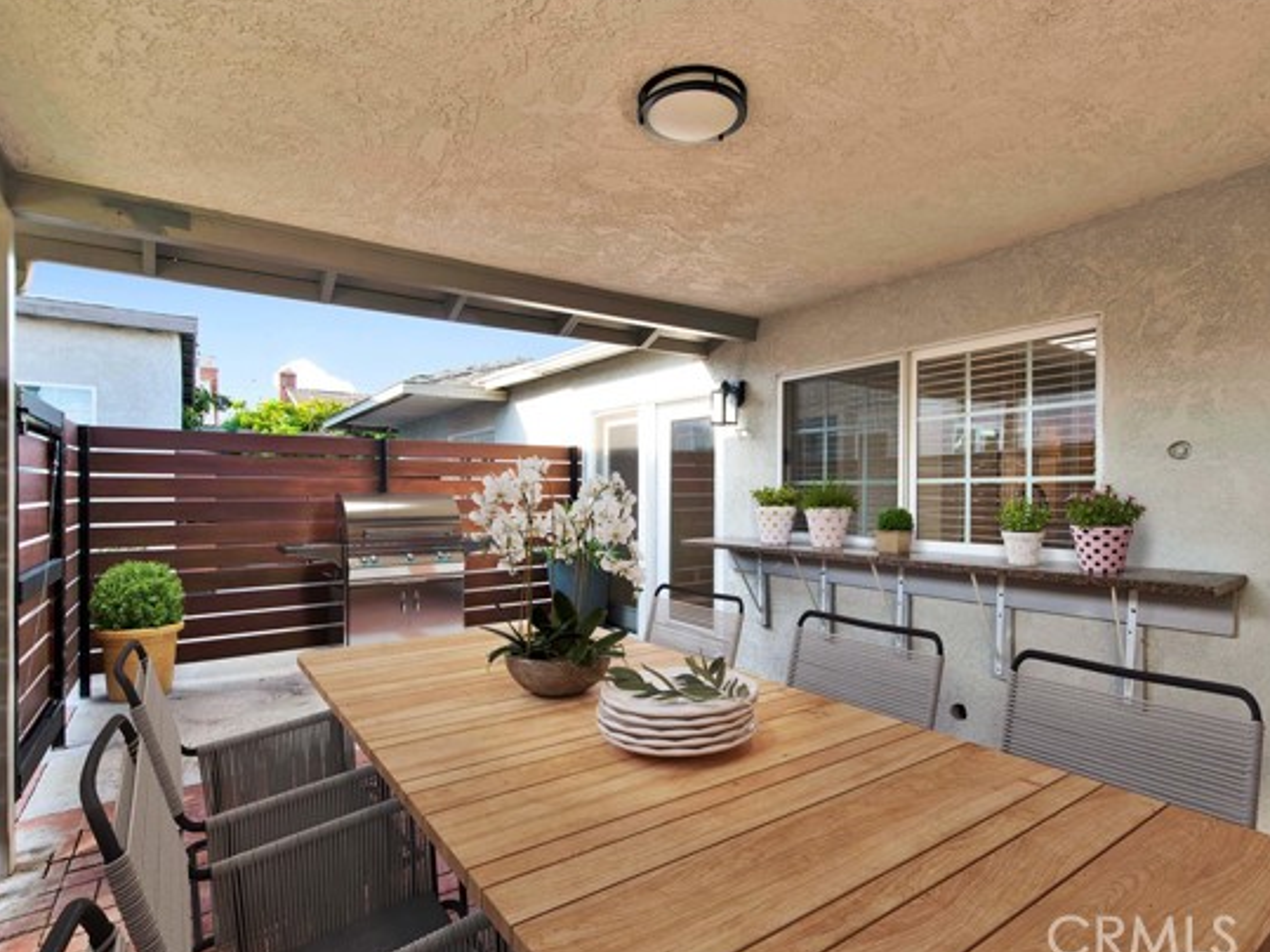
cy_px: 468
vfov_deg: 78.1
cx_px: 636
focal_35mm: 16
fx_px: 587
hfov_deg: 94.5
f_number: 7.1
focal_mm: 14
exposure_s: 1/160
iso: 200
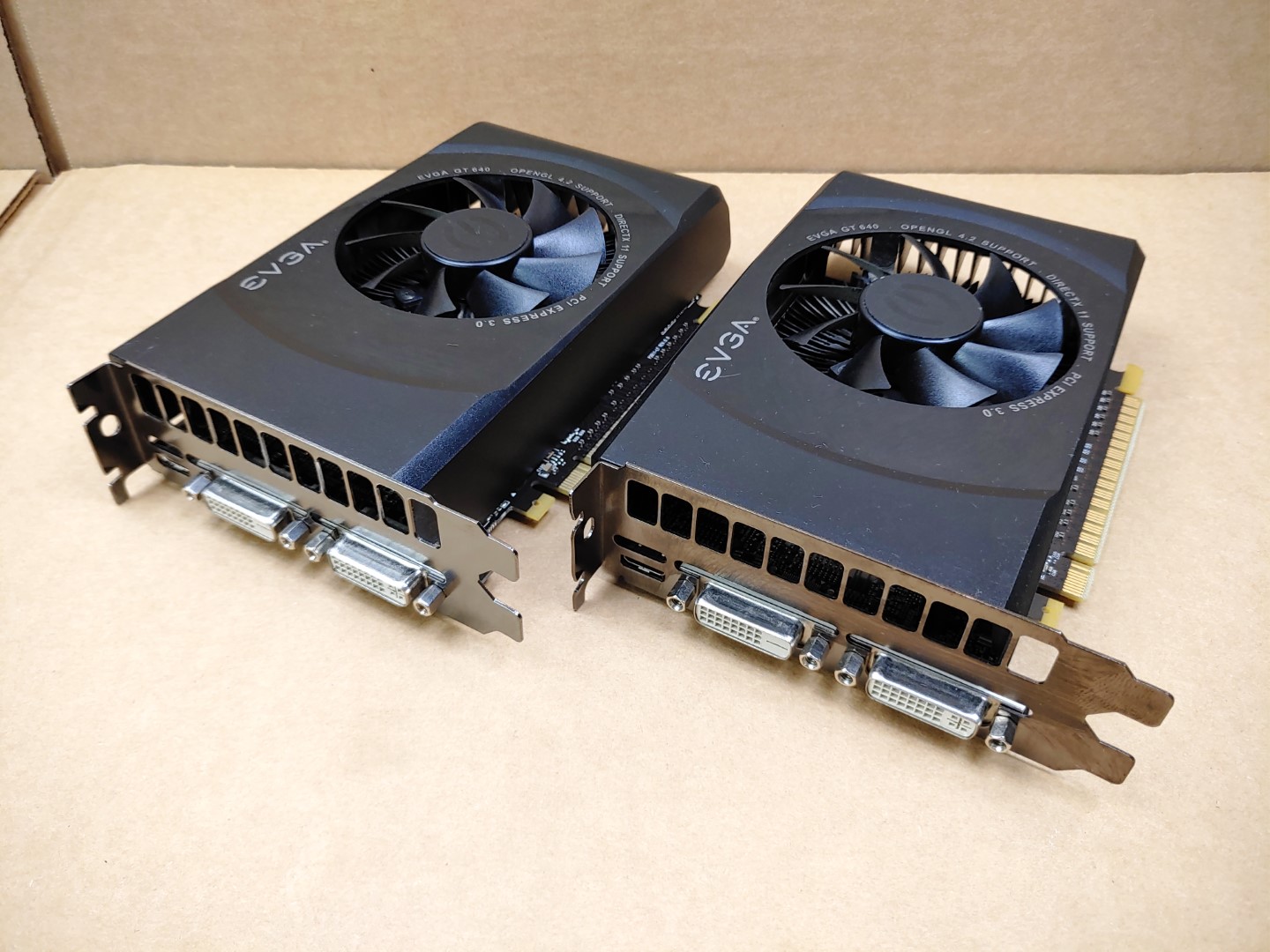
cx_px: 635
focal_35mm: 26
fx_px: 954
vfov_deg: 53.1
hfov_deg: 67.3
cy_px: 476
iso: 50
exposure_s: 1/120
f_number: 1.8
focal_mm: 4.36
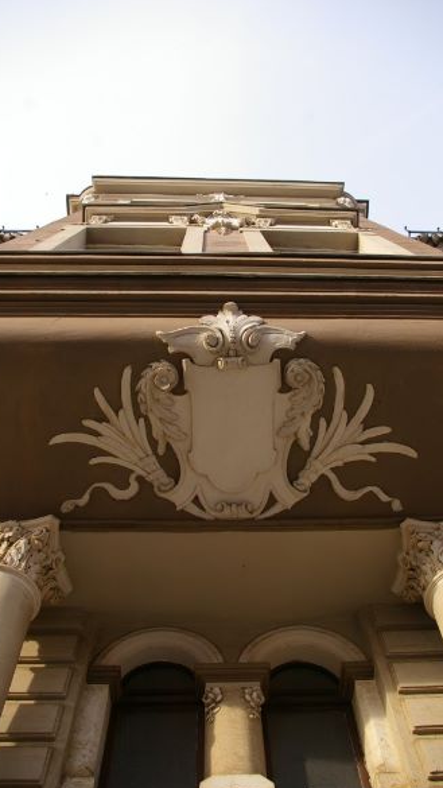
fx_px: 606
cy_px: 400
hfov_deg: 40.2
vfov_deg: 66.1
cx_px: 227
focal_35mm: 29
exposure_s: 1/180
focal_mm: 18
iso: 200
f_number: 6.7
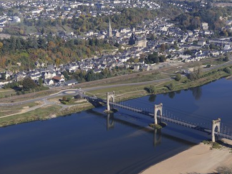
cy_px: 88
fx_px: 516
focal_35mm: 77
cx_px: 123
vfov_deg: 19.1
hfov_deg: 25.3
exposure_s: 1/1000
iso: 400
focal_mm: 70
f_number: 8
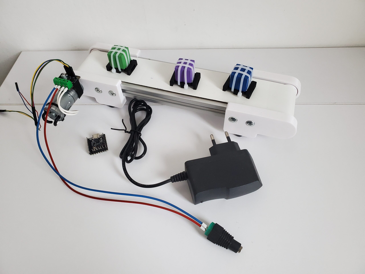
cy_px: 137
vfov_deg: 53.1
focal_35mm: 26
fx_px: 274
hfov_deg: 67.3
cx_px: 182
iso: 800
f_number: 2.4
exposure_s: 1/50
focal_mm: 4.3
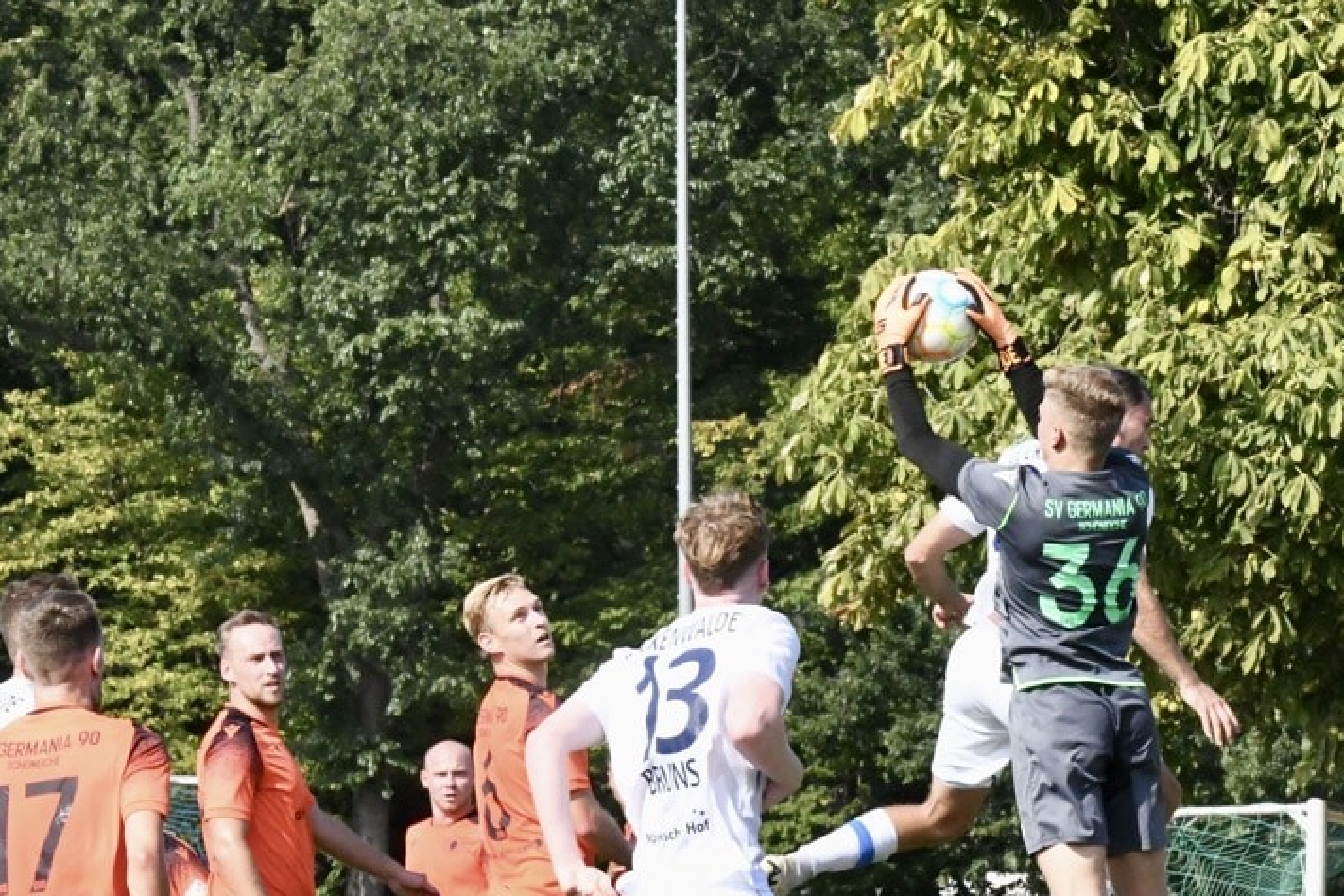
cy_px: 765
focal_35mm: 252
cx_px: 662
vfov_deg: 5.4
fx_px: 9407
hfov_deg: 8.2
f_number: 16
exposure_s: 1/1600
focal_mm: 140
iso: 5000
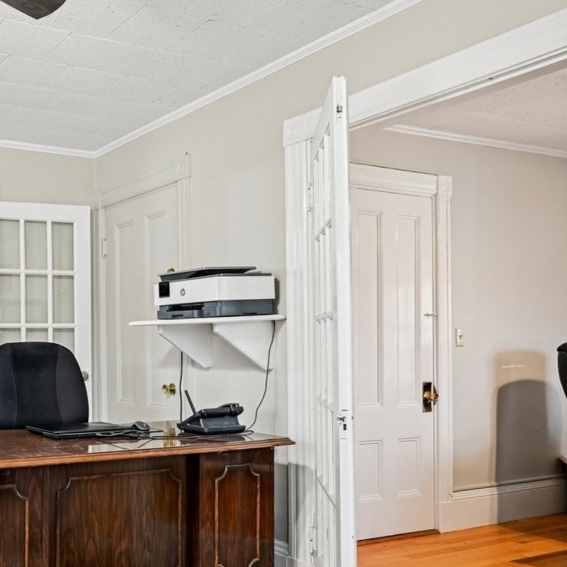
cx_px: -1
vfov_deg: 44.6
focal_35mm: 37
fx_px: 686
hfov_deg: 39.6
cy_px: 346
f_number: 8
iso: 400
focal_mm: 16
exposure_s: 1/10
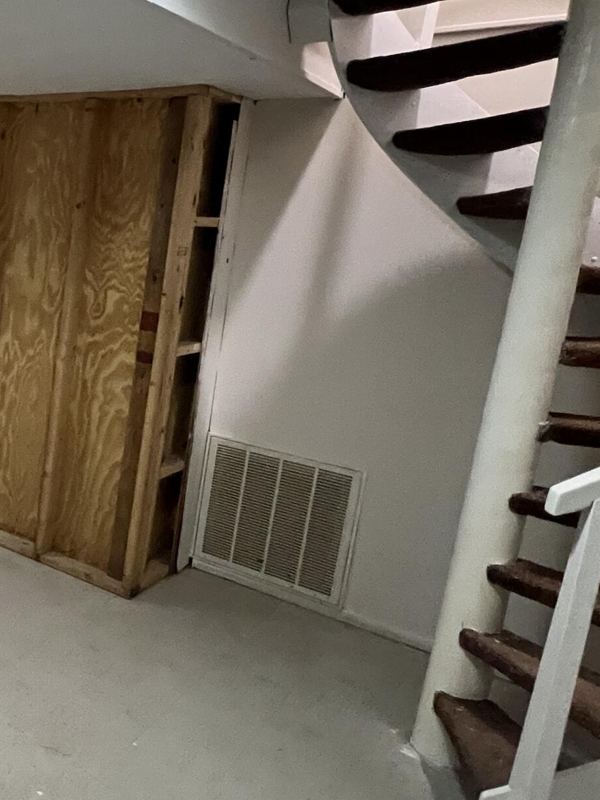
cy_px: 350
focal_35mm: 32
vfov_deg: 56.6
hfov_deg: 32.2
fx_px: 740
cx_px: -199
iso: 640
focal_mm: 1.57
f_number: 1.8
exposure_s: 1/40
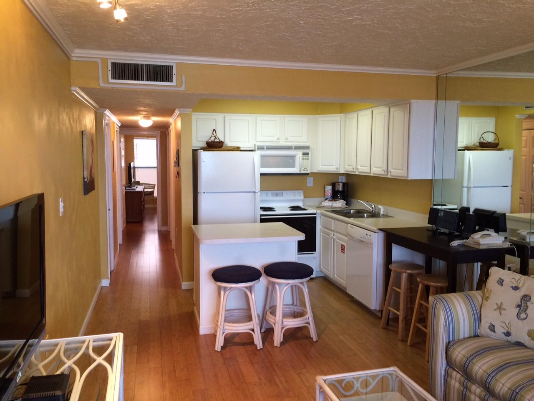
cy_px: 200
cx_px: 267
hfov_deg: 61.7
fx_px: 447
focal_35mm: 29
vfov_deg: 48.2
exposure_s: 1/30
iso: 100
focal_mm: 4.15
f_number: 2.2
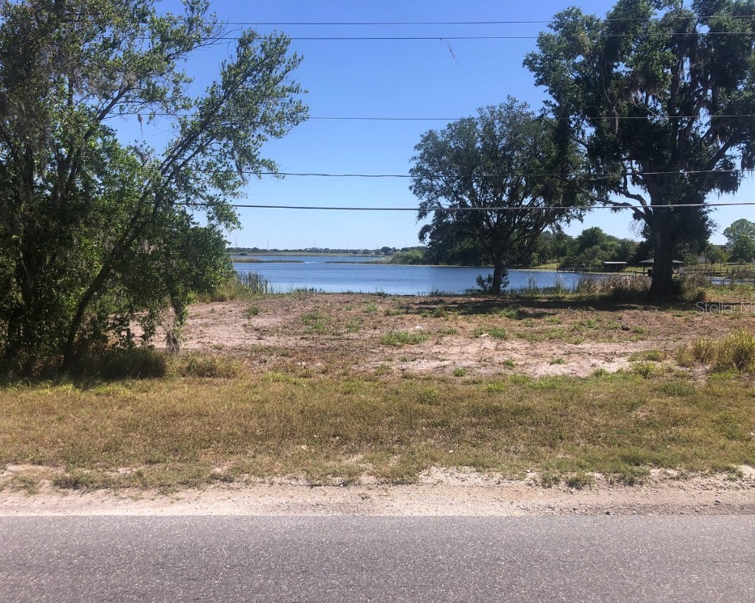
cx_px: 358
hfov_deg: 58.7
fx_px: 670
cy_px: 307
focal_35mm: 30
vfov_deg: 48.5
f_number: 1.8
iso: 20
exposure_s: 1/1779
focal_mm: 3.99
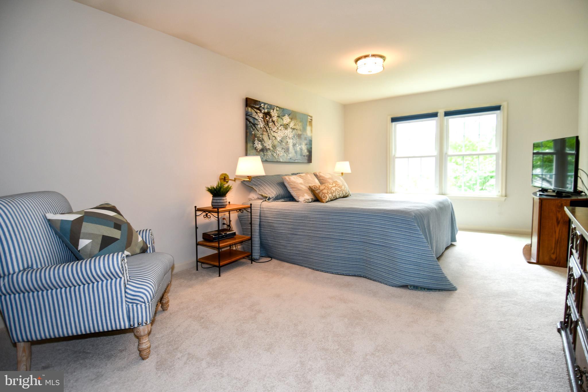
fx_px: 294
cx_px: 294
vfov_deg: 67.4
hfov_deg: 90.0
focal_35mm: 18
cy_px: 196
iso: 220
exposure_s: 1/60
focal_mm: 12
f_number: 4
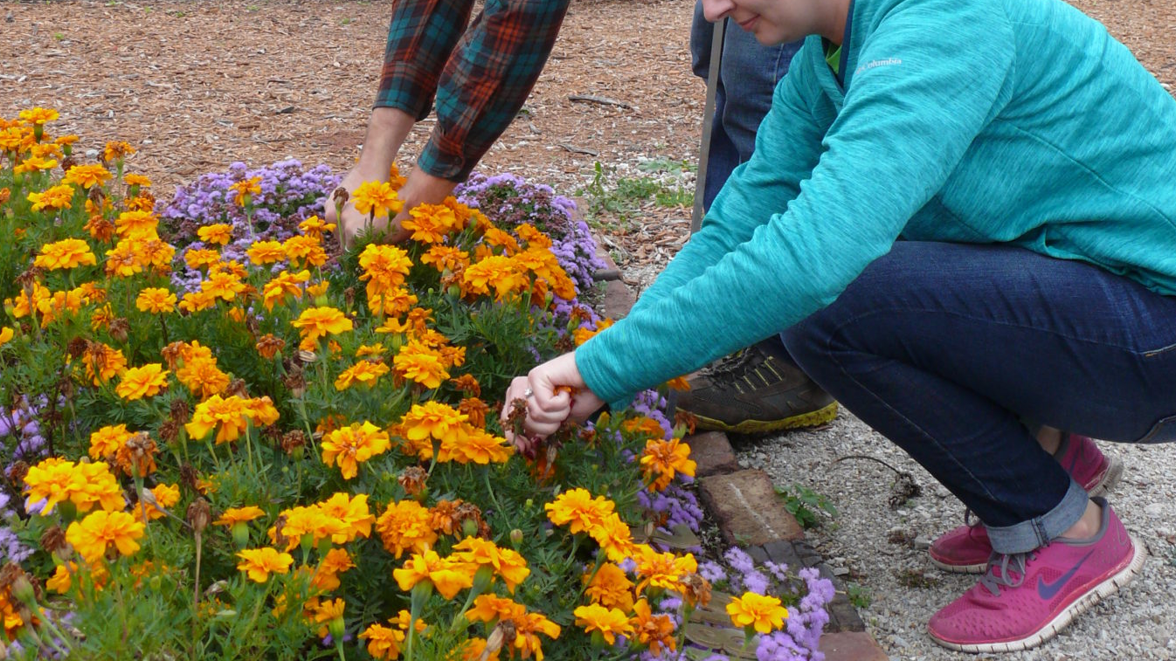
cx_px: 630
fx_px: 1809
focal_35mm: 58
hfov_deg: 36.0
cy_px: 46
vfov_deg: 20.2
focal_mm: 7.4
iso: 100
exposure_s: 1/250
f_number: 4
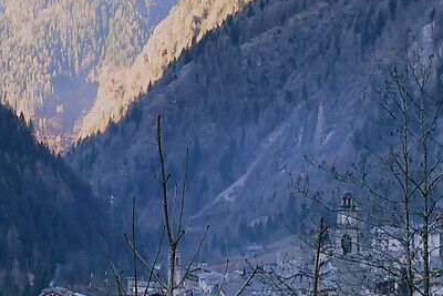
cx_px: -10
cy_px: 75
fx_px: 2068
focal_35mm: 168
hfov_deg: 12.1
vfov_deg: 8.2
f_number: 5.6
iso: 220
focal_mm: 28
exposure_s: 1/125
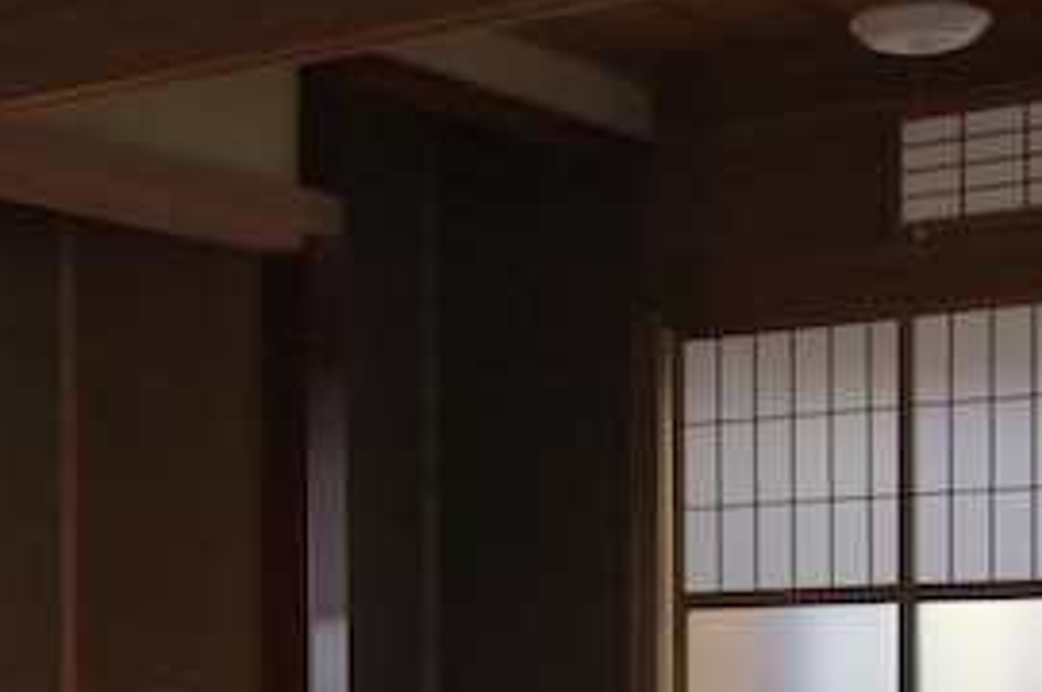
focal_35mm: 90
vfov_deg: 14.9
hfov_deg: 22.4
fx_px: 2602
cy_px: 719
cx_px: 265
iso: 2000
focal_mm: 31
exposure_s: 1/200
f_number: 4
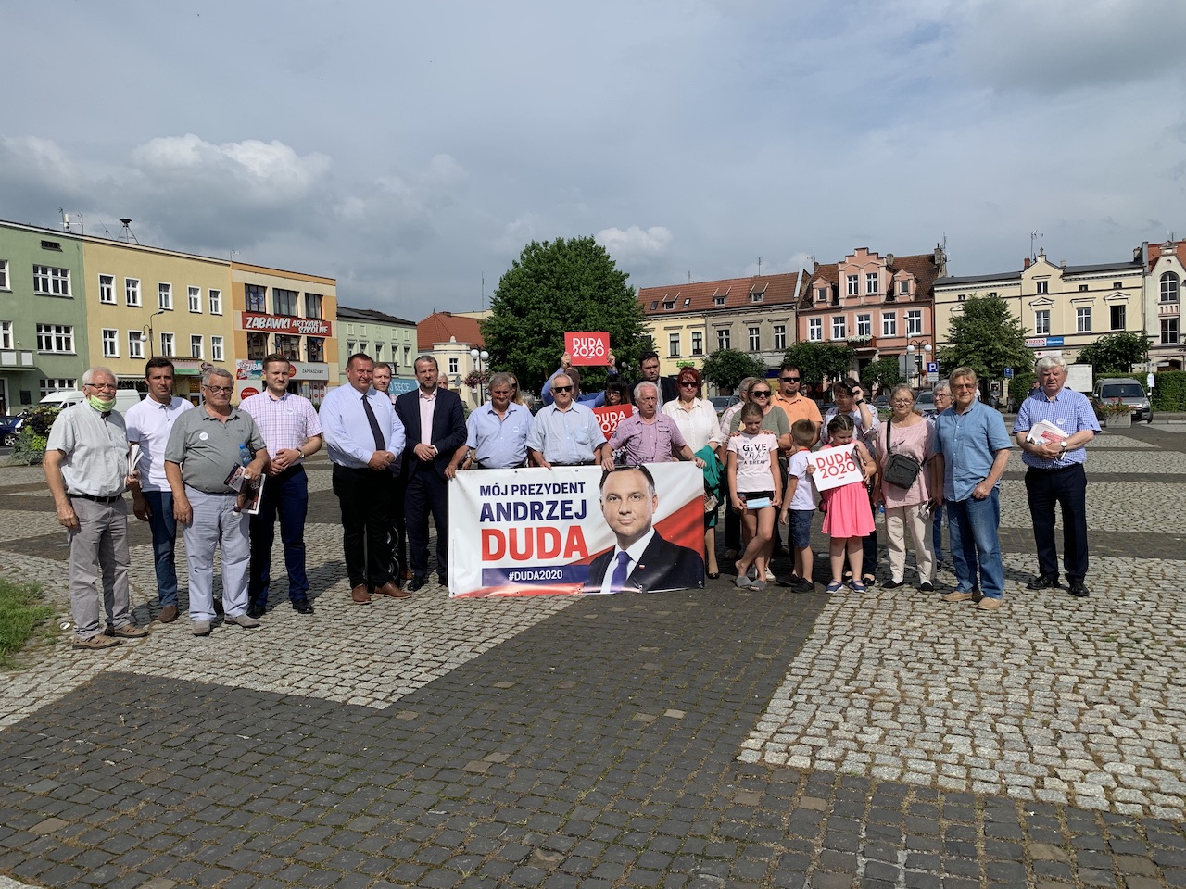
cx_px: 593
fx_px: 891
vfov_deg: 53.1
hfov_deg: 67.3
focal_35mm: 26
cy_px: 444
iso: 25
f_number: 1.8
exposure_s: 1/6452
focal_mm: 4.25
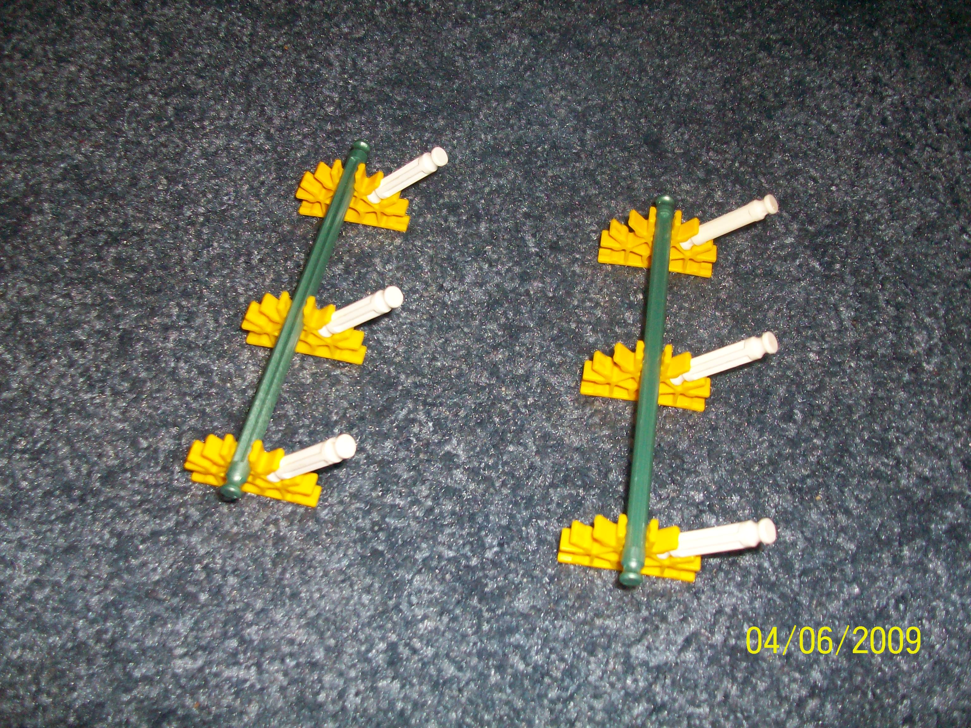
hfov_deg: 54.0
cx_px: 486
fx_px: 954
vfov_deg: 41.8
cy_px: 364
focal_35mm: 34
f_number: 2.8
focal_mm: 5.7
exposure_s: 1/60
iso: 160
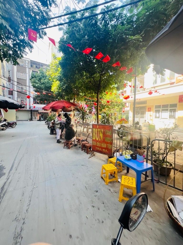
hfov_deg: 89.9
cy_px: 122
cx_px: 92
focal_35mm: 13
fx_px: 92
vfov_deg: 106.2
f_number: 1.8
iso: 64
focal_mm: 1.57
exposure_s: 1/99
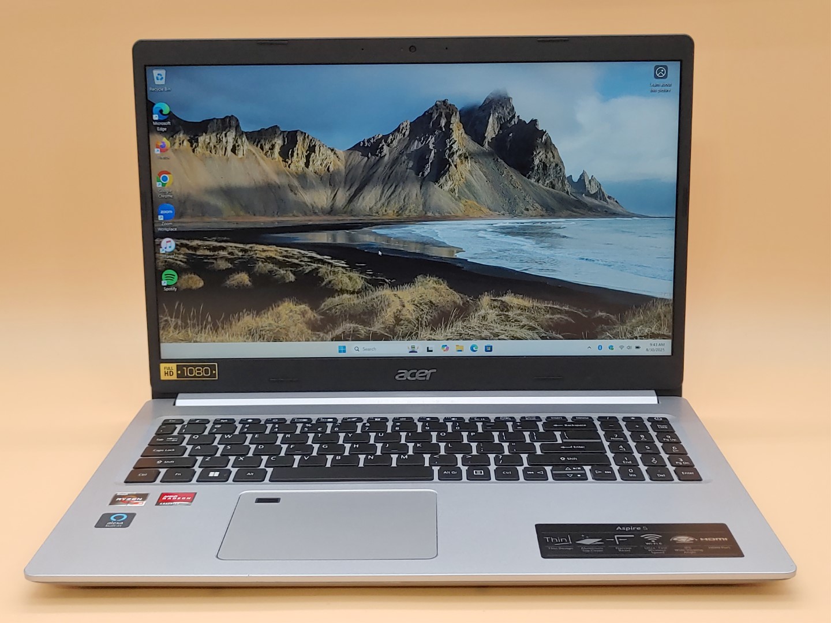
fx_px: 1056
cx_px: 416
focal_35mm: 44
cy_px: 312
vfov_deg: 32.9
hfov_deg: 42.9
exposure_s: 1/120
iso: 100
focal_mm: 4.36
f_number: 1.8
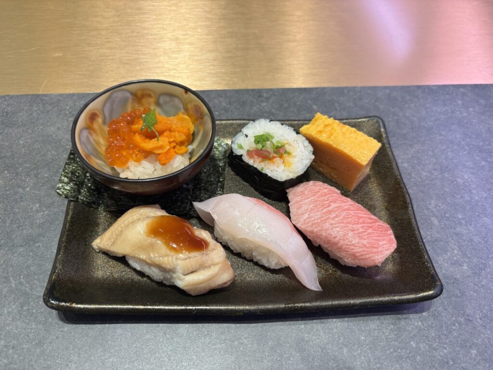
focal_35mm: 26
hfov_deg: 67.3
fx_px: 370
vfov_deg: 53.1
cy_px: 185
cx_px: 246
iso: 50
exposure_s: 1/100
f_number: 1.6
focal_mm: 5.96
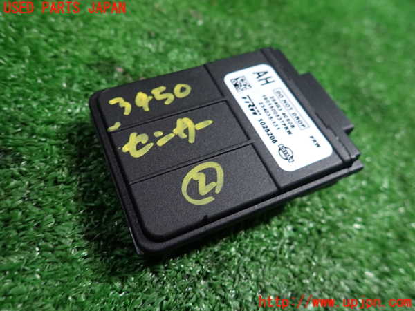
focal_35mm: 25
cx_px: 208
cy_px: 156
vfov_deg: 54.9
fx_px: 300
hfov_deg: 69.4
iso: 200
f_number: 2
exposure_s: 1/30
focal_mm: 4.5
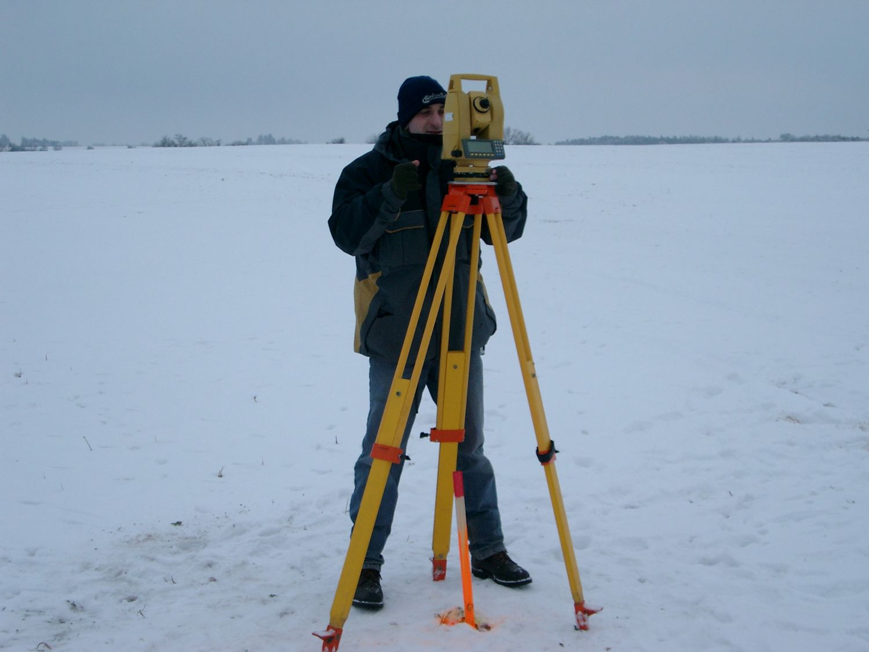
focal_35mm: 62
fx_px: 1556
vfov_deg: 23.7
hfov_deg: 31.2
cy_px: 326
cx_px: 434
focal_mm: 12.6
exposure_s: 1/160
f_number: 3.4
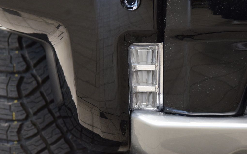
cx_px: 124
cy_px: 75
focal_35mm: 108
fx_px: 727
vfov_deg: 12.1
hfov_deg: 19.3
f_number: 5.6
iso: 1600
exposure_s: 1/30
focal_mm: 70
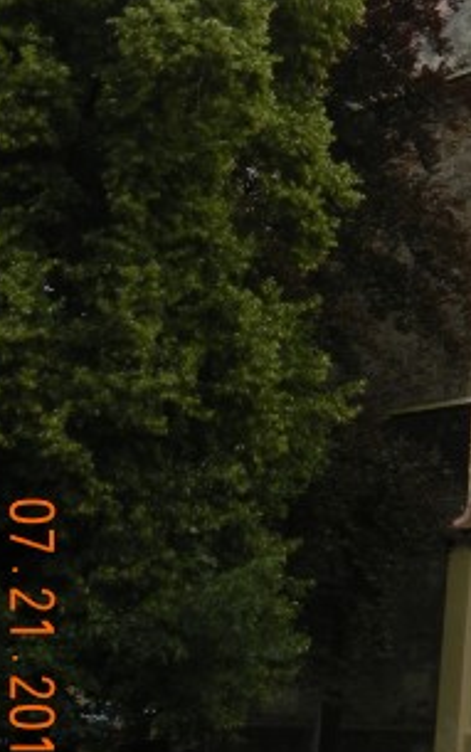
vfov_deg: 25.3
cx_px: 594
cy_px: 133
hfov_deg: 15.6
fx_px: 1641
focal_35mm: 80
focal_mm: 5.4
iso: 160
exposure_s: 1/920
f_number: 3.5
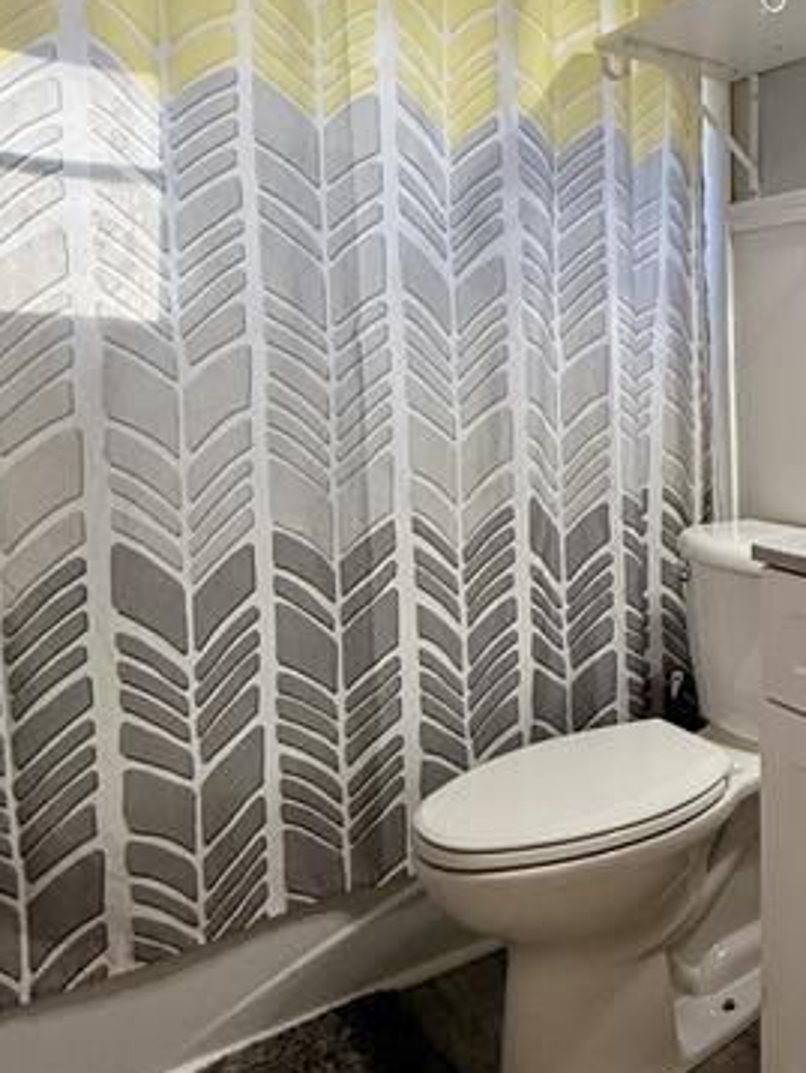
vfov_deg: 59.3
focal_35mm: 30
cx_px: 854
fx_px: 930
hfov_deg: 39.6
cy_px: 417
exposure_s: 1/120
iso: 320
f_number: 2.2
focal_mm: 2.22
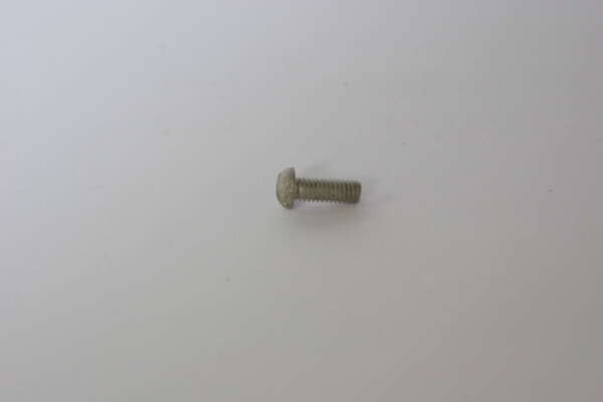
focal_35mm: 120
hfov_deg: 17.1
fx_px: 2010
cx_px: 302
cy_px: 201
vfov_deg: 11.4
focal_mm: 80
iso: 800
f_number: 8
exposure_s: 1/20
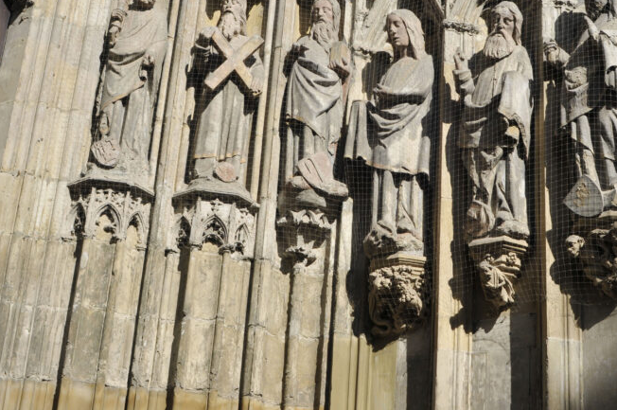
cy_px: 127
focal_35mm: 66
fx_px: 1130
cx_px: 414
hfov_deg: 30.3
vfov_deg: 20.5
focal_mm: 28
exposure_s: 1/400
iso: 200
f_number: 10
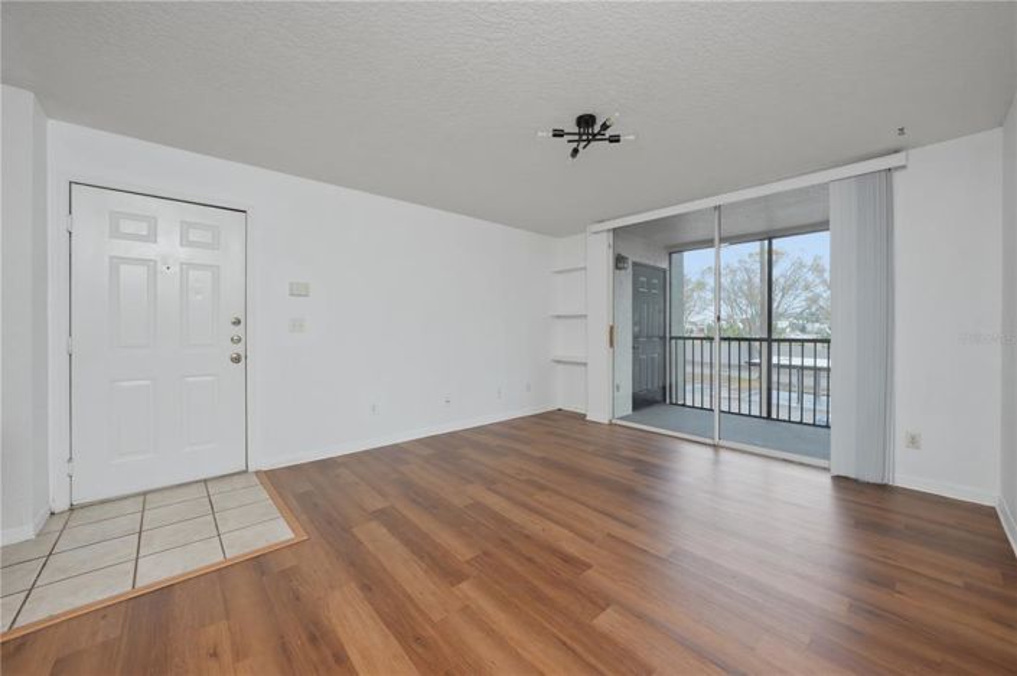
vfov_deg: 85.3
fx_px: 367
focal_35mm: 13
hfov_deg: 108.4
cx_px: 508
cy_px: 338
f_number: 7.1
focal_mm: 13
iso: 100
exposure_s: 1/20
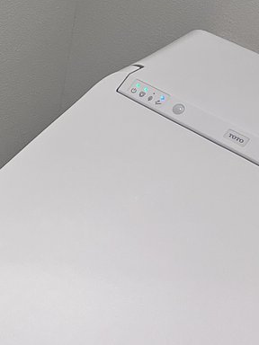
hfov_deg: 12.4
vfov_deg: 18.8
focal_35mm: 104
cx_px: -273
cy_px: 109
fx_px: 1038
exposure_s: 1/120
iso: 125
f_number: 1.6
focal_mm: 5.1
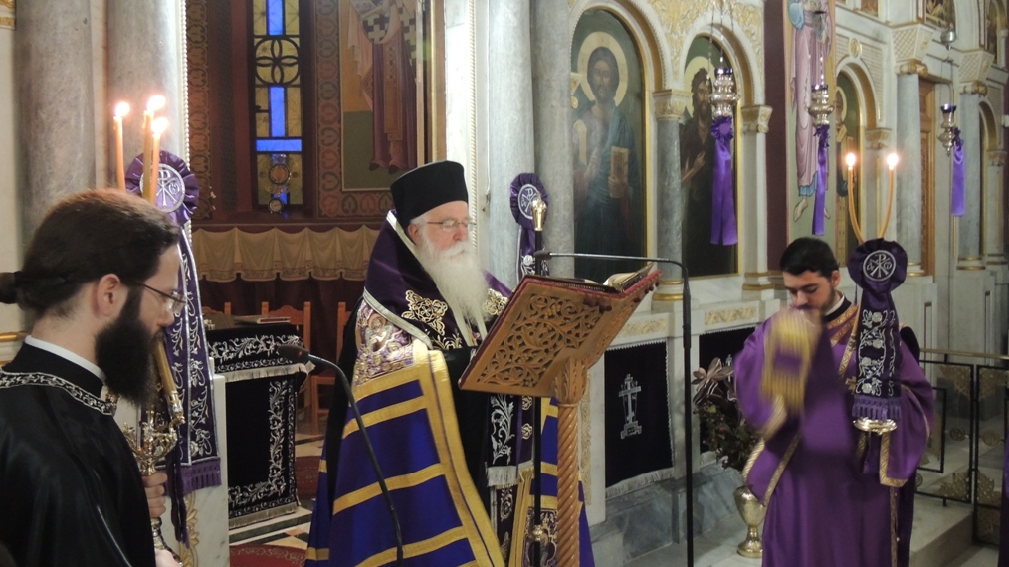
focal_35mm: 33
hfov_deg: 59.5
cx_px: 501
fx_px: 883
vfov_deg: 35.6
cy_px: 262
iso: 640
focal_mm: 5.3
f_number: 3.1
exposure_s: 1/8
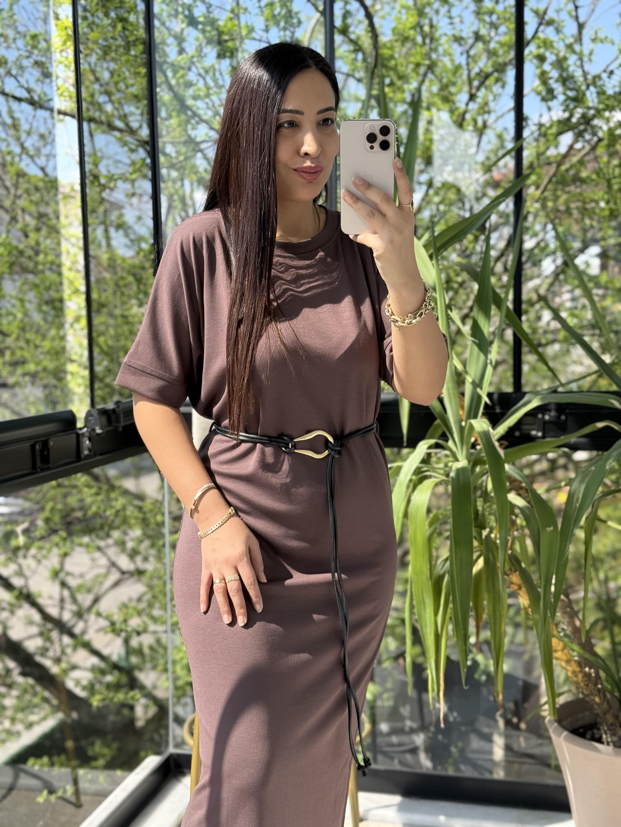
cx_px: 310
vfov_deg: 39.7
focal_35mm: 48
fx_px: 1148
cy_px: 414
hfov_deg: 30.3
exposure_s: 1/636
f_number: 1.78
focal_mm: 6.76
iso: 100
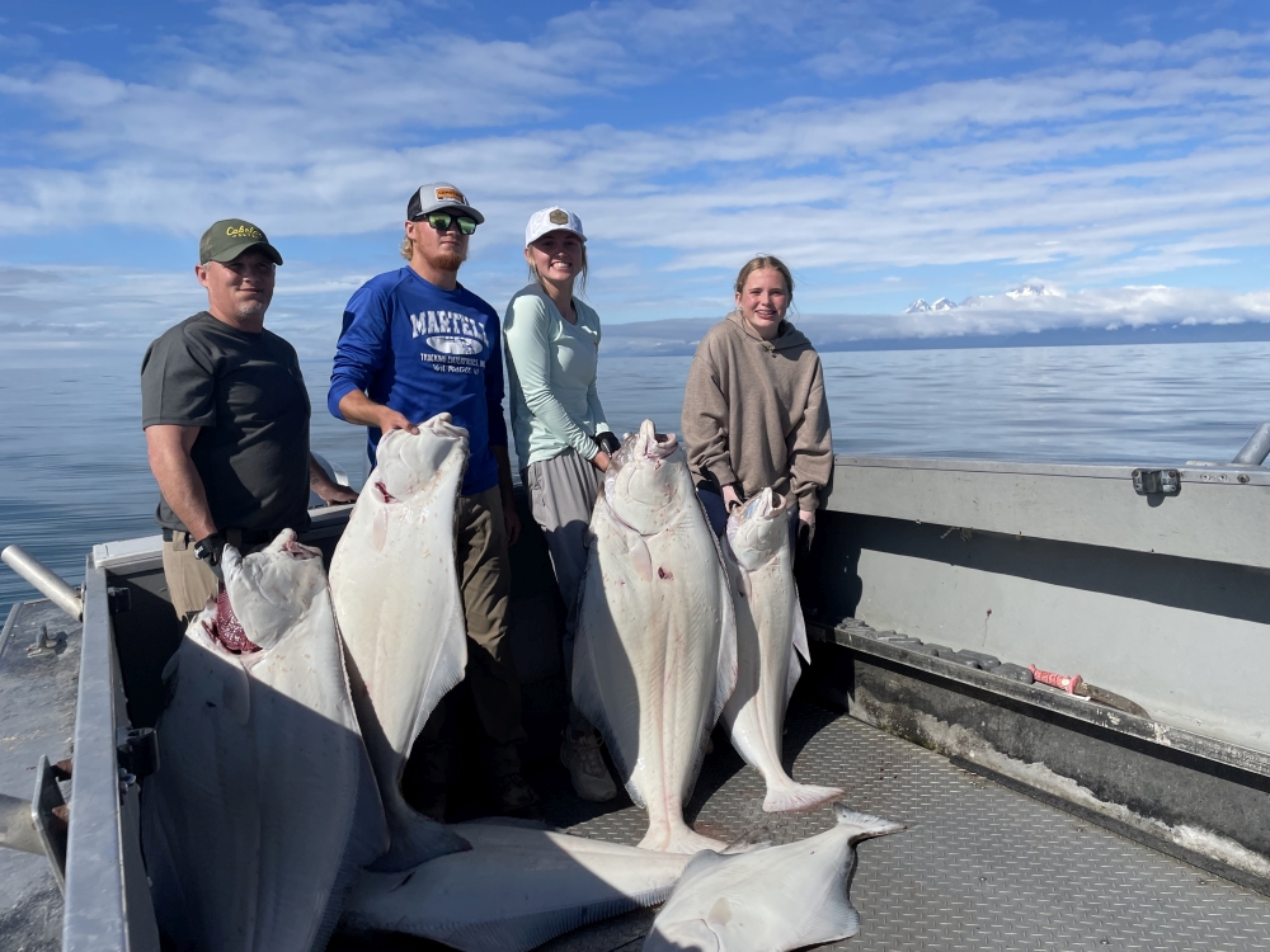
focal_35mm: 26
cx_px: 635
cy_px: 476
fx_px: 954
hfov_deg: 67.3
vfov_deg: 53.1
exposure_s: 1/6494
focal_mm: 4.2
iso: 32
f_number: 1.6
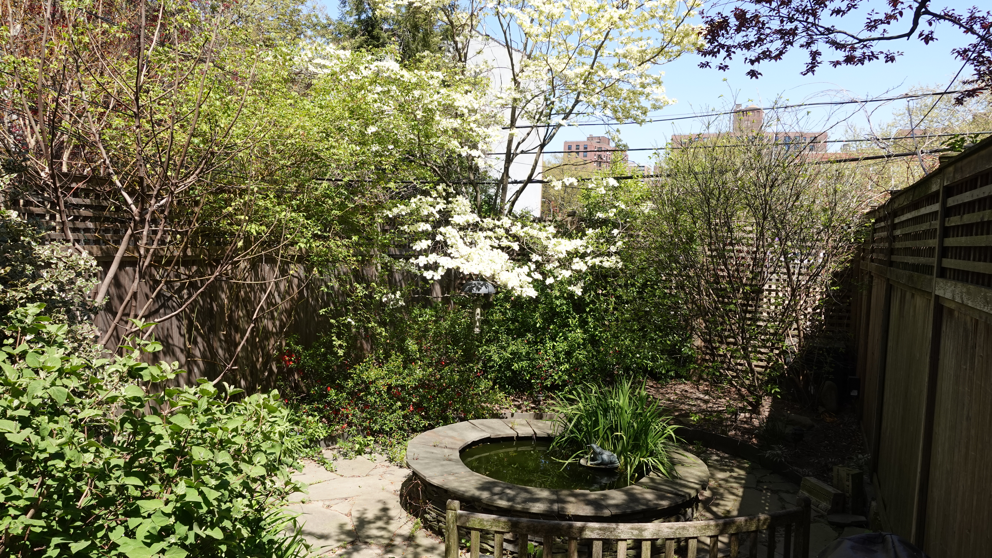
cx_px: 482
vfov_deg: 44.4
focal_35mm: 26
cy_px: 277
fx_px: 684
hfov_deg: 71.9
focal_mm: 9.4
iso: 125
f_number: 4
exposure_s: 1/400
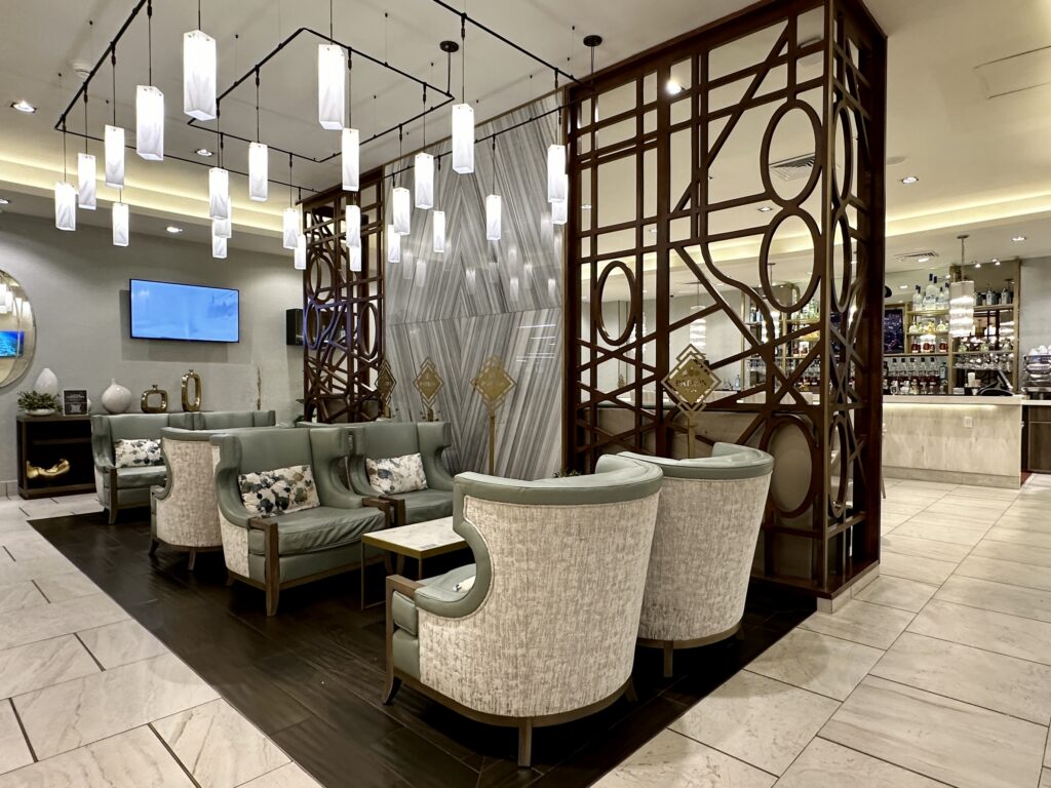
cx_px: 526
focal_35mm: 14
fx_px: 425
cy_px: 394
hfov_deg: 102.1
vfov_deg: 85.7
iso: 200
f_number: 2.2
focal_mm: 2.22
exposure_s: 1/60
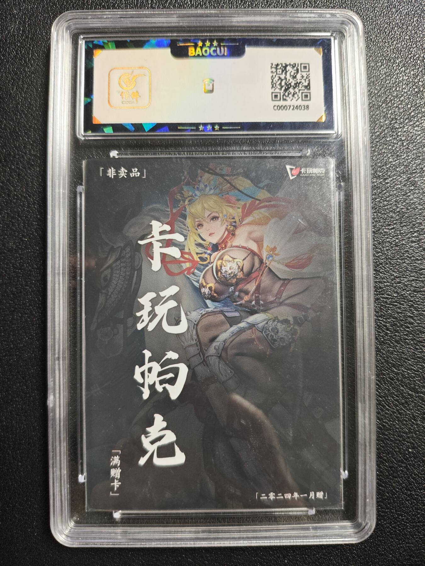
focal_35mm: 26
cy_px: 283
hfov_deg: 53.1
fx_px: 426
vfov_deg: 67.3
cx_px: 212
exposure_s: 1/50
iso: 200
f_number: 1.5
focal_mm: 4.94
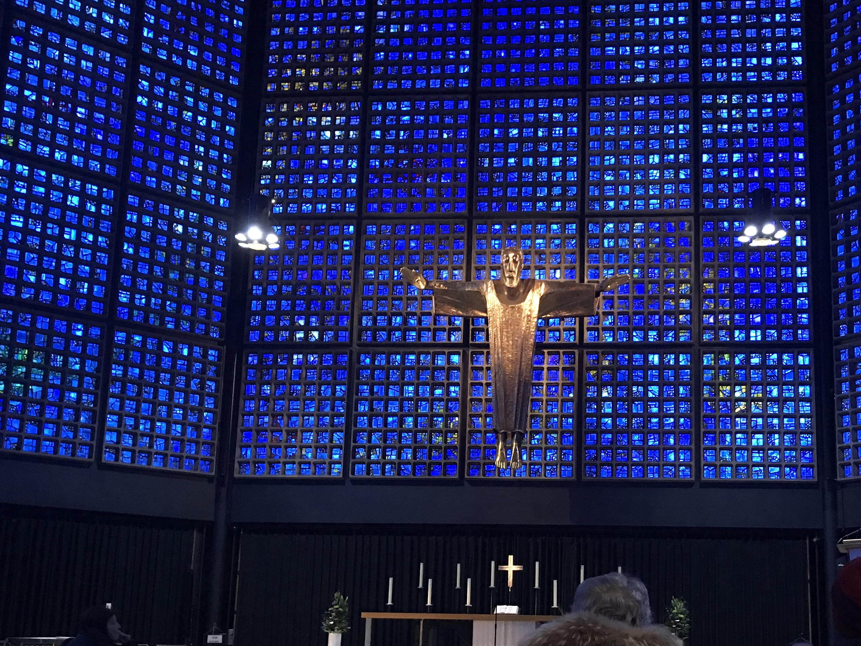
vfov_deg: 33.9
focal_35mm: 42
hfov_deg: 44.4
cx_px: 545
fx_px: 1045
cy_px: 453
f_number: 1.8
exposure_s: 1/4
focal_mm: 3.99
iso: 100
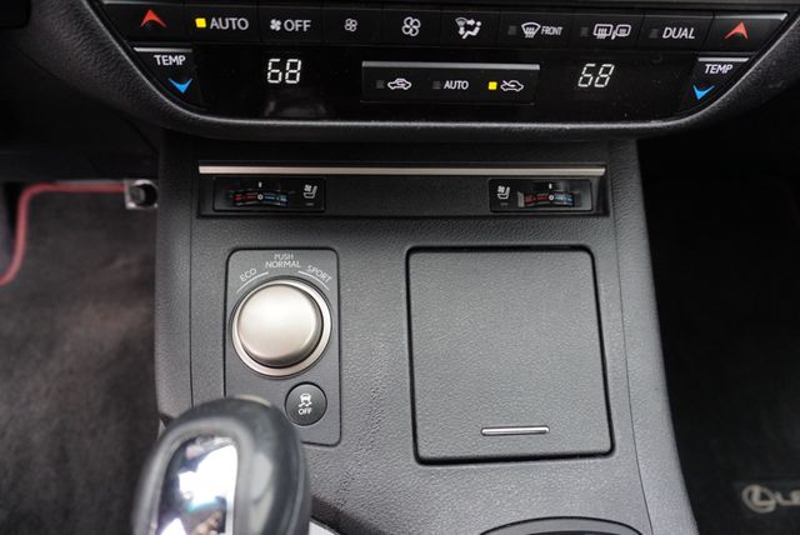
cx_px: 400
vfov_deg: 53.2
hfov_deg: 73.7
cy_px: 268
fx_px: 534
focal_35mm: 24
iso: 1000
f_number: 4
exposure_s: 1/320
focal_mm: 16
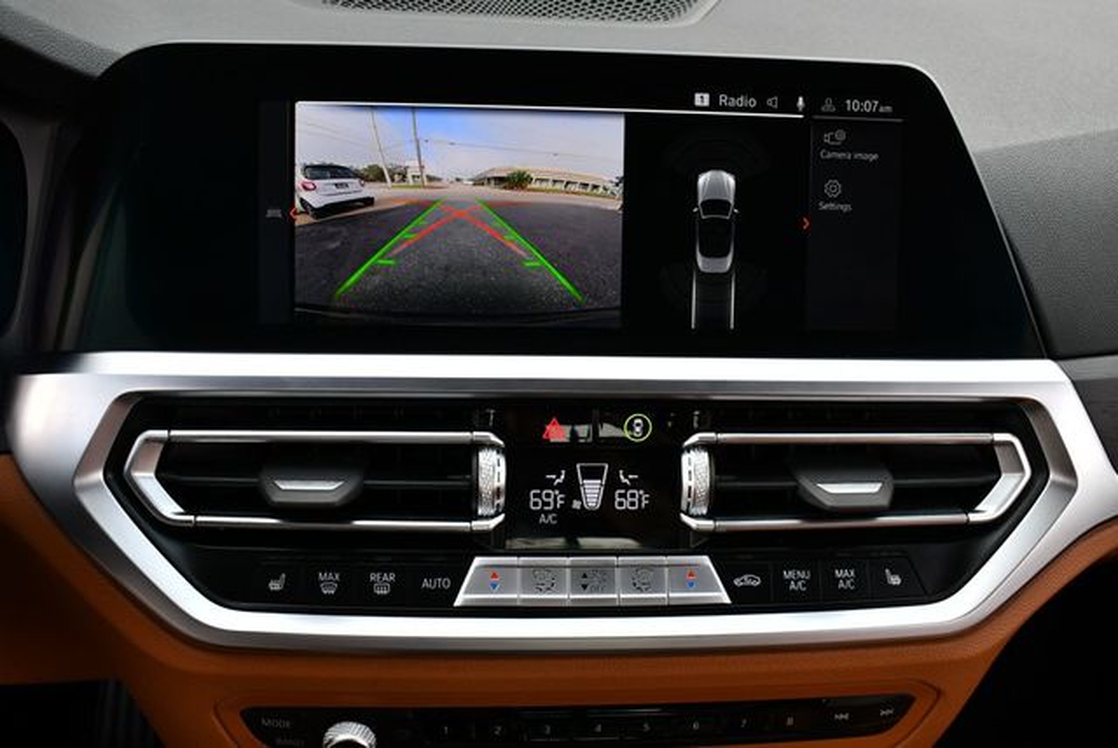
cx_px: 559
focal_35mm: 36
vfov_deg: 36.9
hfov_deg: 53.1
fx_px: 1119
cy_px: 374
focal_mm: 18
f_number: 4.5
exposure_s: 1/80
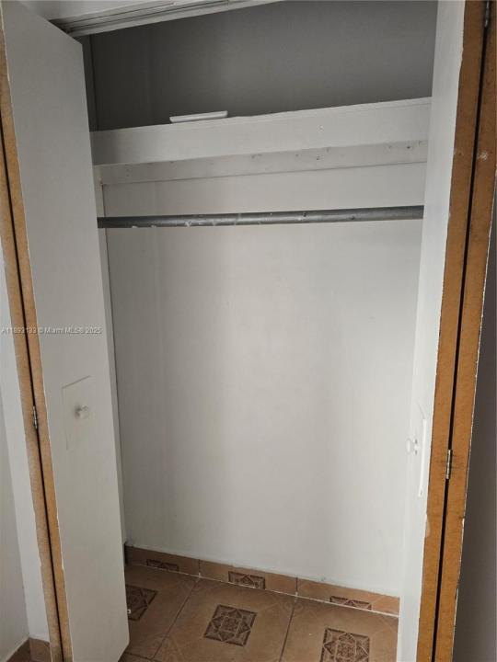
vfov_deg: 73.9
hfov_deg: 58.9
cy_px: 331
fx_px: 440
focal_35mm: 23
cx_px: 248
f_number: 1.7
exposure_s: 1/120
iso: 250
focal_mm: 6.3
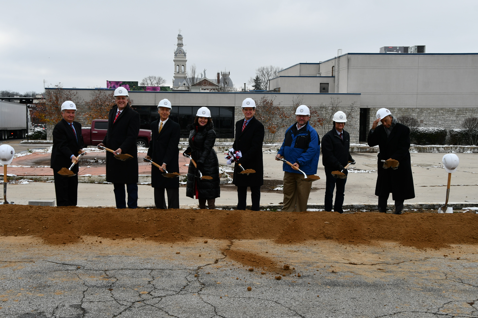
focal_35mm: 48
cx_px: 239
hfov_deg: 41.1
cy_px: 159
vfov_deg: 28.1
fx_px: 637
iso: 140
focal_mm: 32
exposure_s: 1/250
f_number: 8
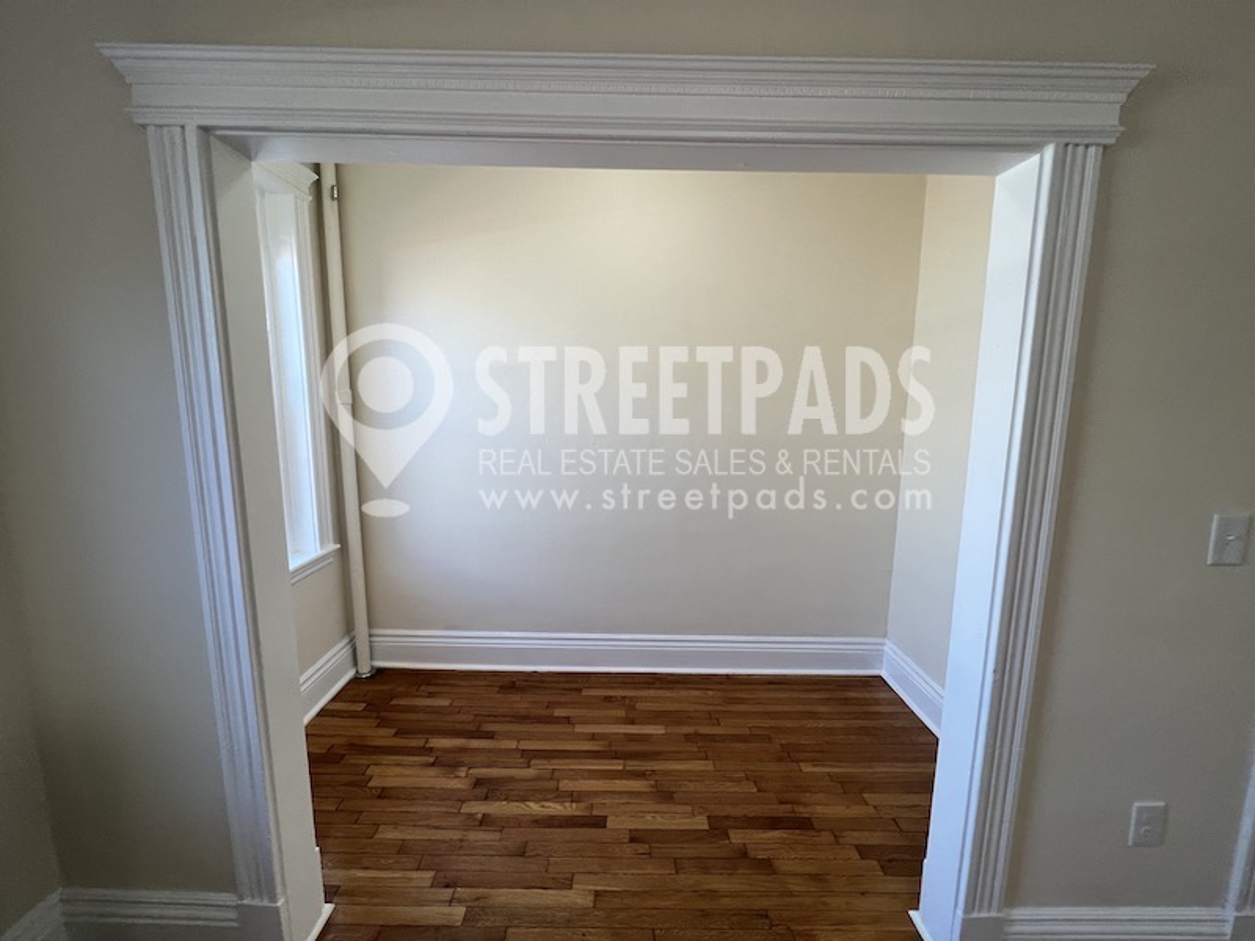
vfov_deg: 89.9
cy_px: 470
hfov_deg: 106.2
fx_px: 471
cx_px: 628
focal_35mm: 13
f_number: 1.8
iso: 64
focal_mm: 1.57
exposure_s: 1/120
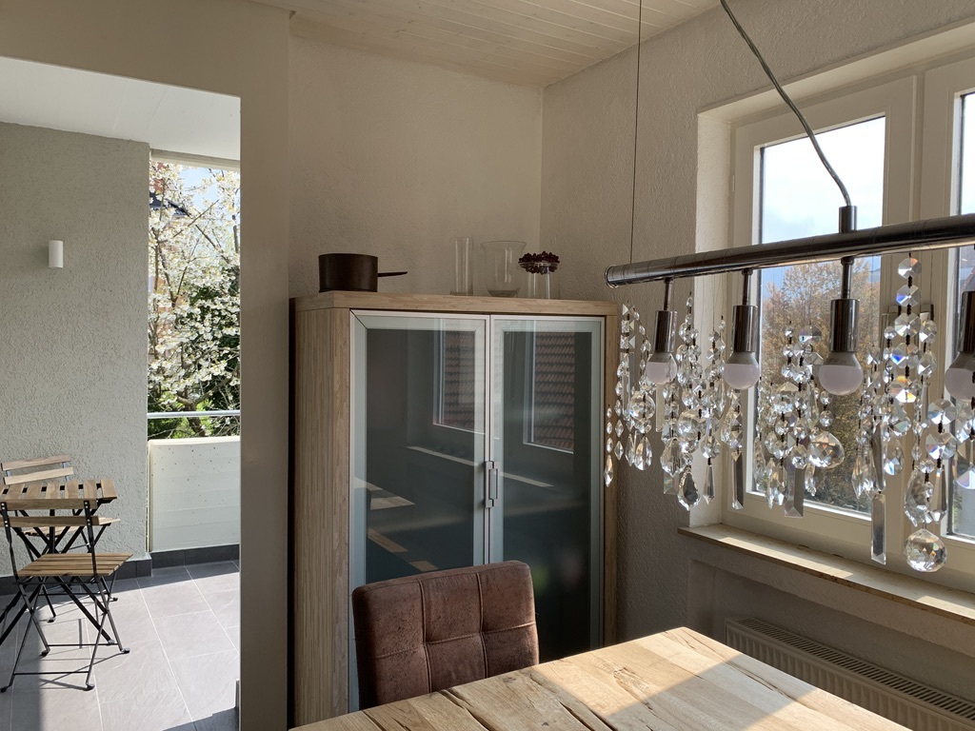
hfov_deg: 67.3
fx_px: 732
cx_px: 488
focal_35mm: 26
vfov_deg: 53.1
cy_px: 366
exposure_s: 1/457
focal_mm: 4.25
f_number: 1.8
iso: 25
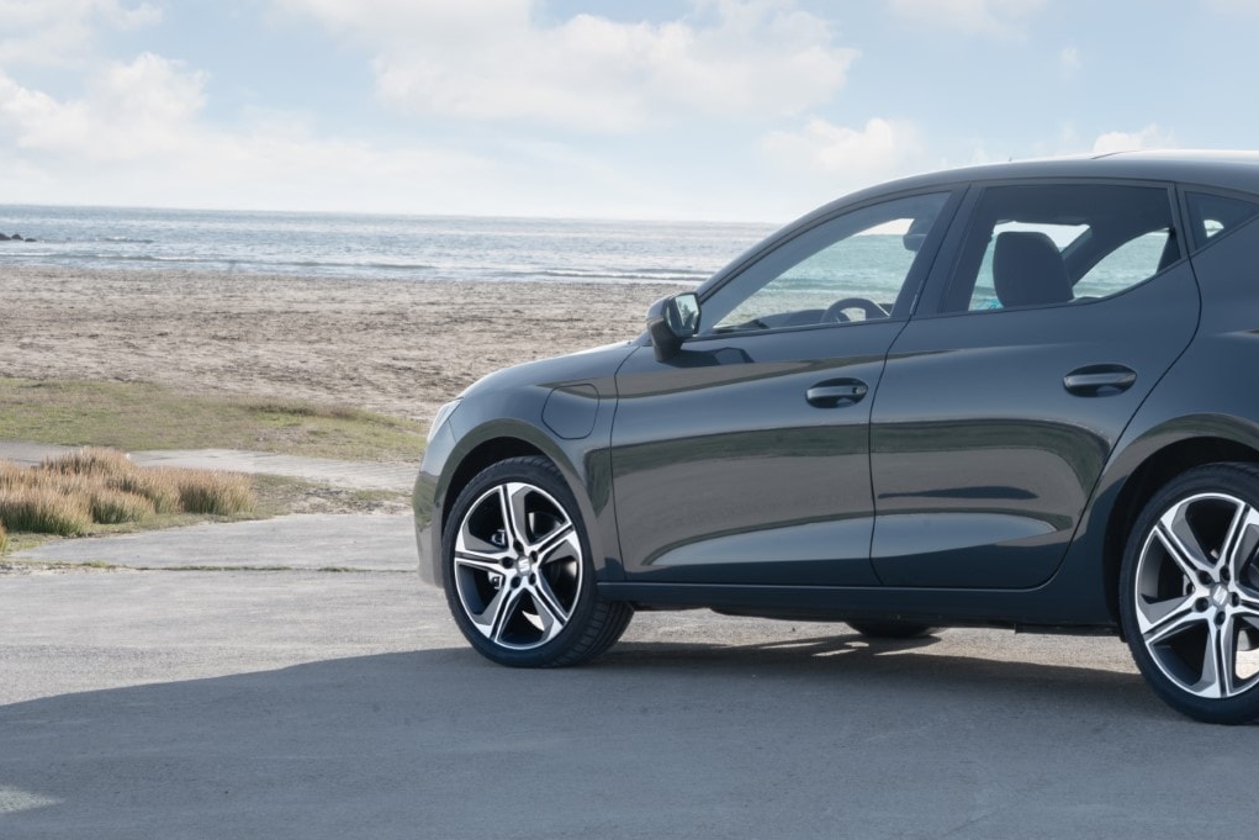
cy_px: 254
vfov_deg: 14.8
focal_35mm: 92
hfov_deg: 21.9
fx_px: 3218
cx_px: 941
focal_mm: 58
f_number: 22
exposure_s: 1/8
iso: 100
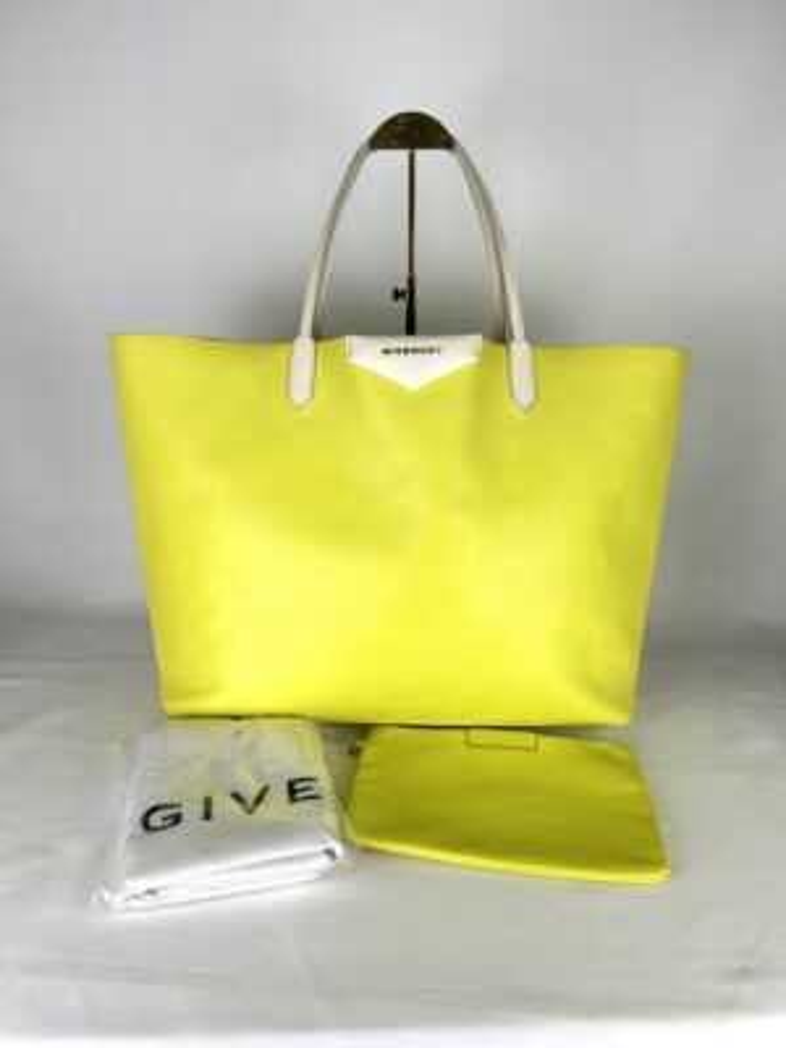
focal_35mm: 26
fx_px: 787
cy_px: 524
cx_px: 393
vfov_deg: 67.3
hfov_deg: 53.1
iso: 40
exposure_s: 1/208
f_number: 1.5
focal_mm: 5.7
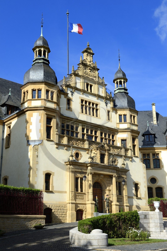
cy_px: 126
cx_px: 84
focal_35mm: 45
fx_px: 314
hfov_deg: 29.8
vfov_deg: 43.6
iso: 200
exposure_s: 1/200
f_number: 13
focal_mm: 45
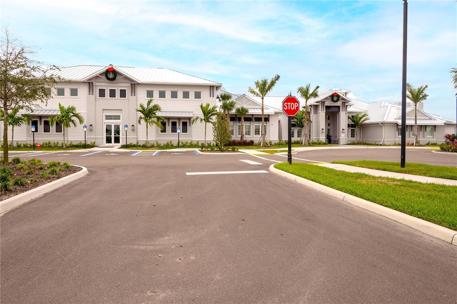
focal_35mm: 20
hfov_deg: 85.4
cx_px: 228
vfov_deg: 63.2
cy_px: 152
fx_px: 247
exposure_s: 1/500
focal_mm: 13
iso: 200
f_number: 8
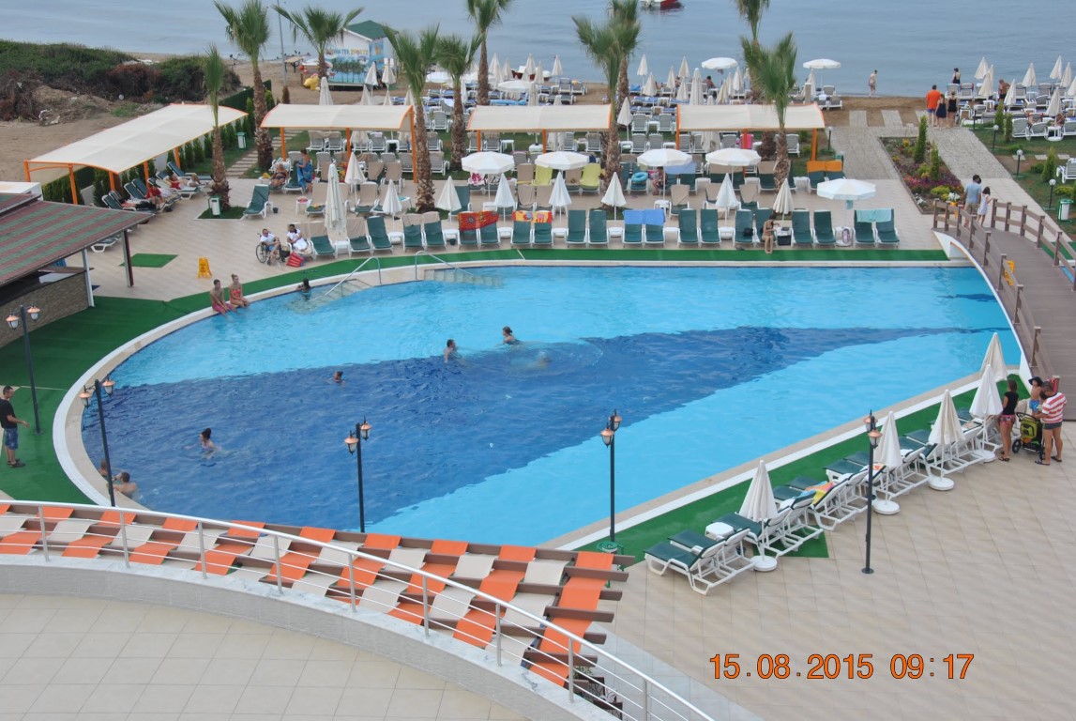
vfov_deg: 28.2
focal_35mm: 48
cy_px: 360
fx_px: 1436
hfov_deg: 41.1
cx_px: 538
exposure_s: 1/200
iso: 100
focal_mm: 32
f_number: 7.1
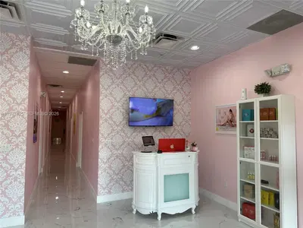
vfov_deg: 56.8
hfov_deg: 71.6
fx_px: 210
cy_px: 114
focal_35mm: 24
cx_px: 152
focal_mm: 6.86
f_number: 1.78
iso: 64
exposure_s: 1/178
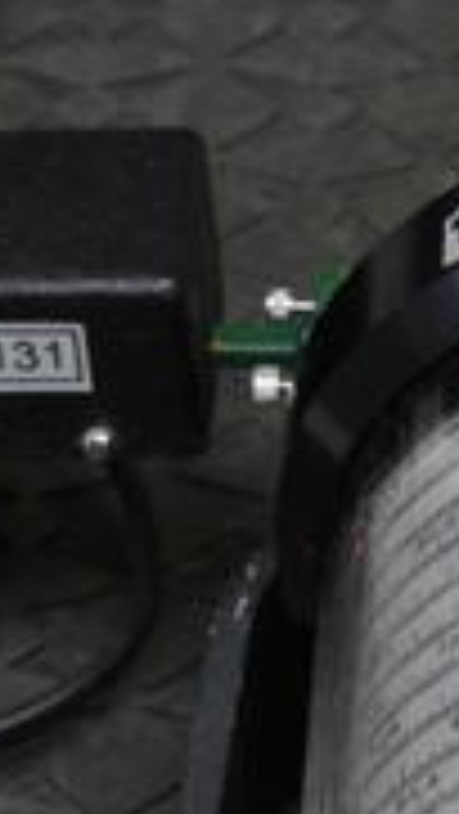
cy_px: 589
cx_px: 693
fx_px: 4775
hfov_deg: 5.5
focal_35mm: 221
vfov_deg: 9.7
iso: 400
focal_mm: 46
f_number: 11
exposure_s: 1/10
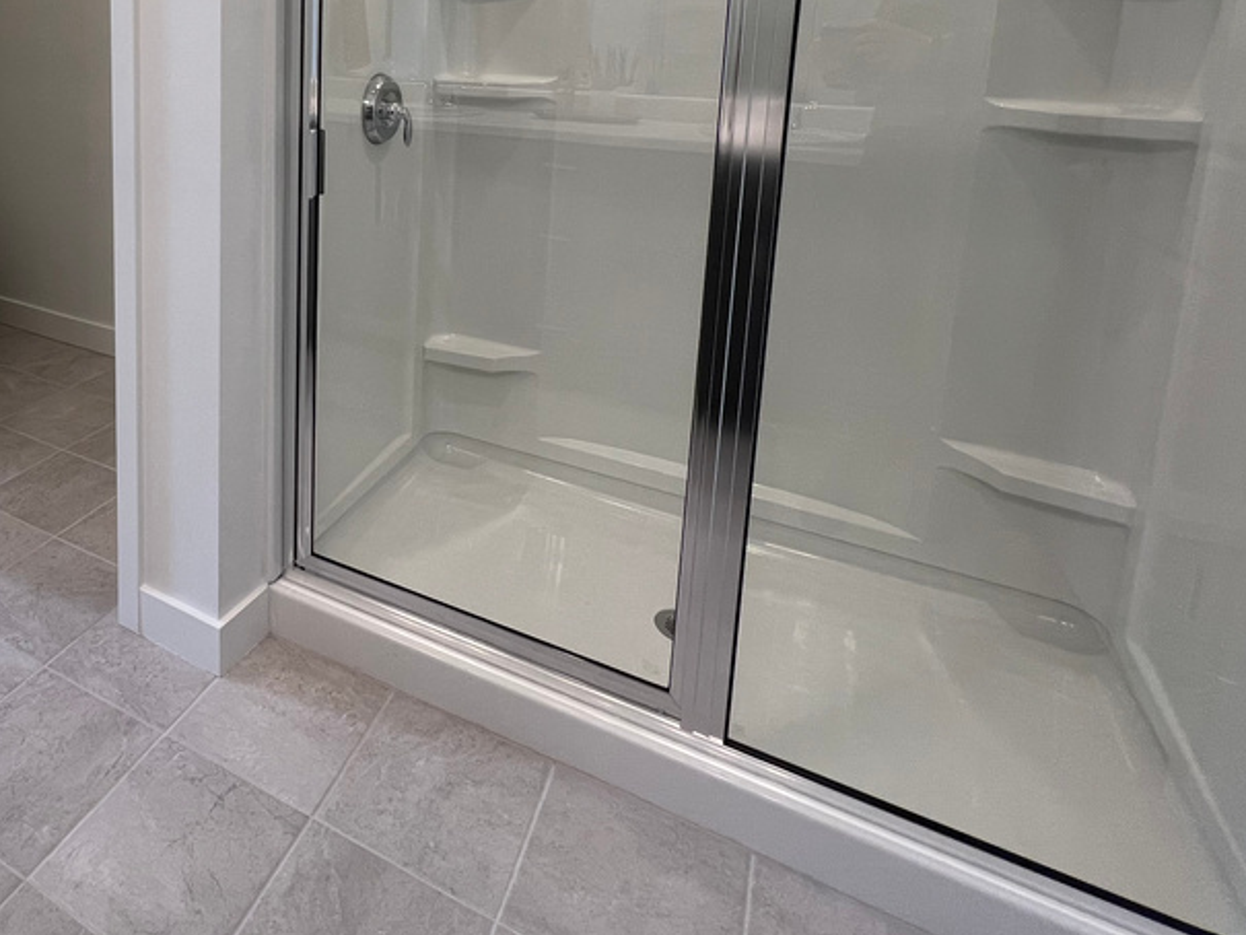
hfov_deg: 71.8
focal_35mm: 22
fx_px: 792
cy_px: 159
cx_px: 330
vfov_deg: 55.8
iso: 80
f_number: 1.8
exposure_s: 1/120
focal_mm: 1.57
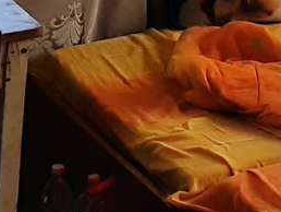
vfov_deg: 8.8
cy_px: -329
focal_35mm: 151
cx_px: 139
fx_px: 1227
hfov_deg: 13.1
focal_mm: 3.93
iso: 40
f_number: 1.7
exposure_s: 1/284
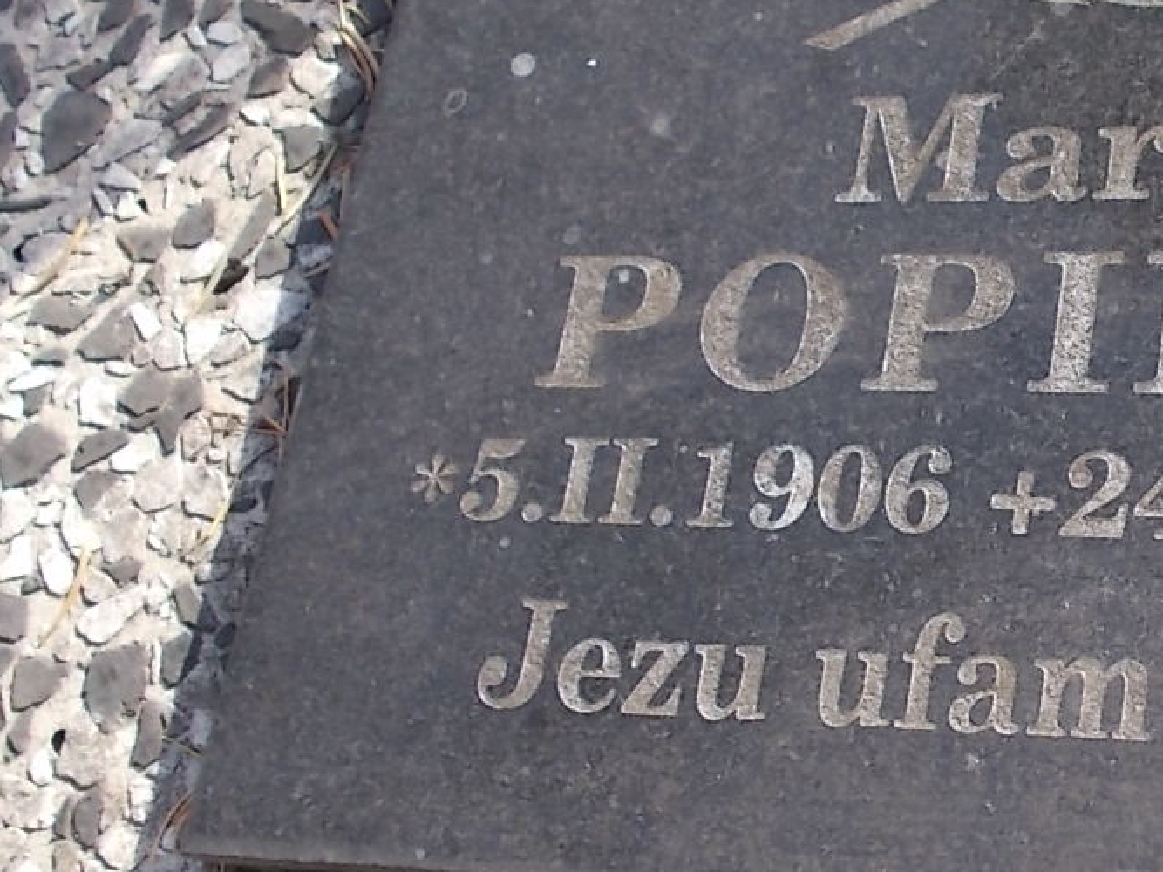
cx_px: 1083
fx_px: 2419
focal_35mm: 72
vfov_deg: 20.4
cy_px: 370
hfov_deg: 26.0
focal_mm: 5.3
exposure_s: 1/250
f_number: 3.4
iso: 80
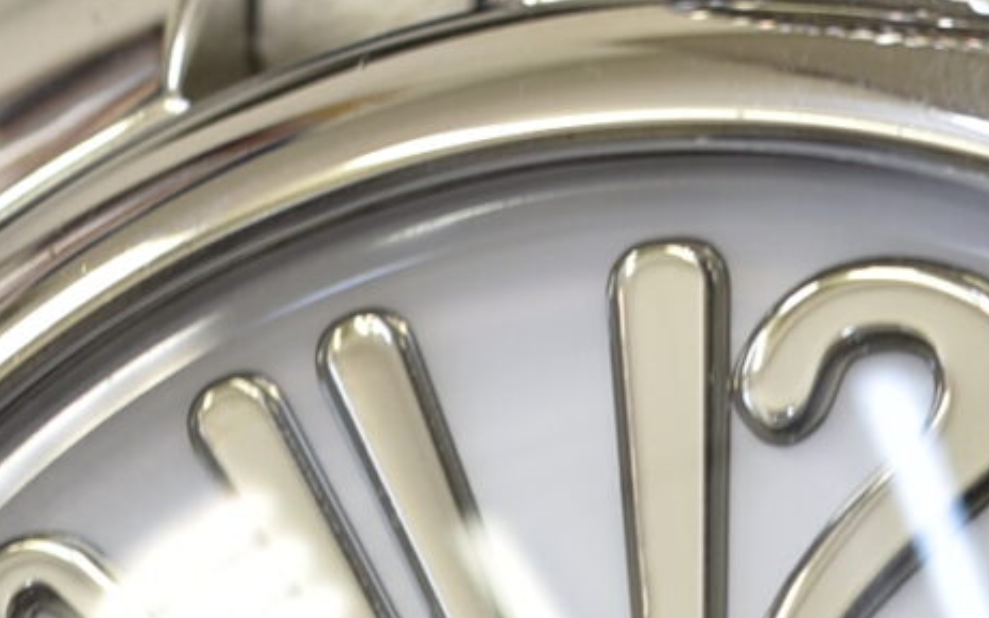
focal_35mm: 765
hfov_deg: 2.7
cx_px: 571
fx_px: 20617
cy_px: 1048
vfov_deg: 1.7
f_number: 6.3
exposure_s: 1/15
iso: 100
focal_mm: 90
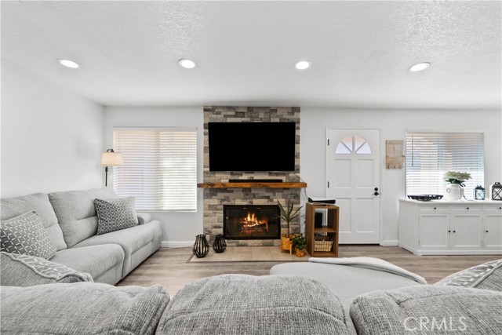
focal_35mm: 14
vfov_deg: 81.2
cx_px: 251
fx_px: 195
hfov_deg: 104.2
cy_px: 168
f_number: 9
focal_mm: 14
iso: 100
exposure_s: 1/2.5
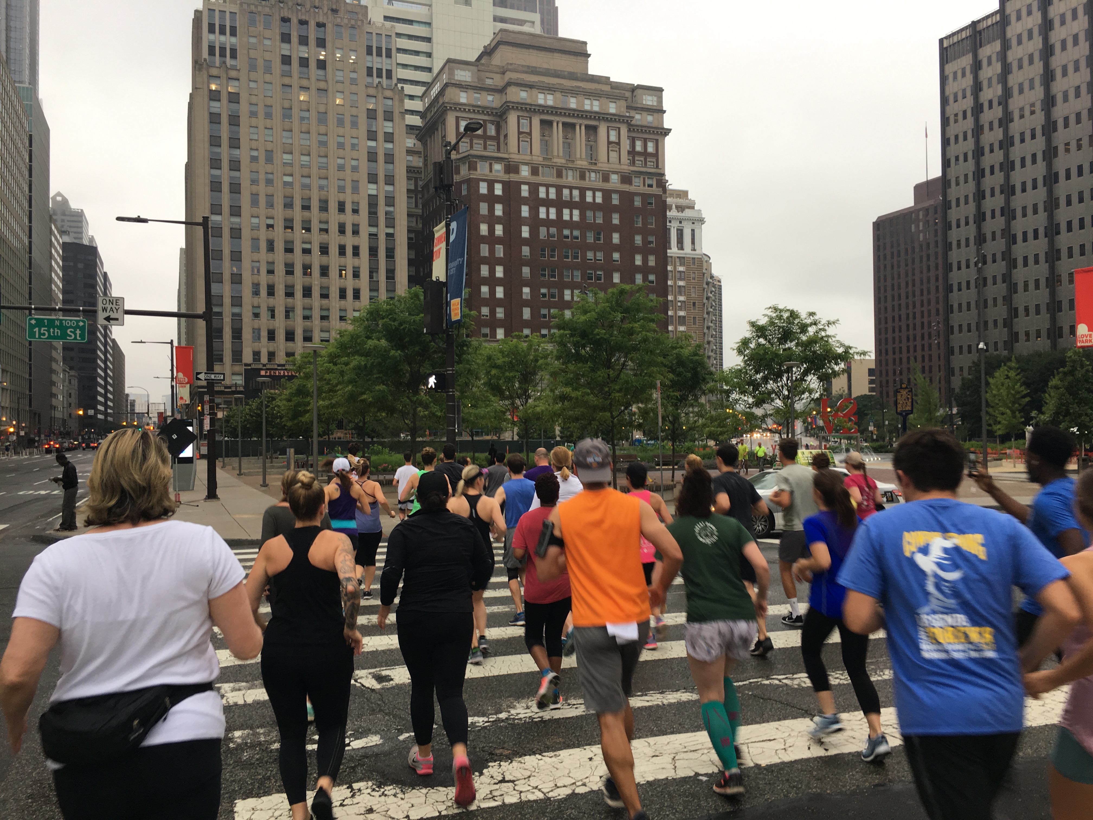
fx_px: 916
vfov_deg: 48.2
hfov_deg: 61.7
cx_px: 546
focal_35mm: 29
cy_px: 410
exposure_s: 1/60
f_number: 2.2
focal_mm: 4.15
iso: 32
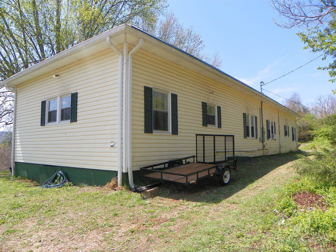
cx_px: 168
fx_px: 252
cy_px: 126
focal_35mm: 26
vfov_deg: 53.1
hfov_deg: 67.3
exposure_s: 1/400
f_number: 4.5
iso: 64
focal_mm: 4.6
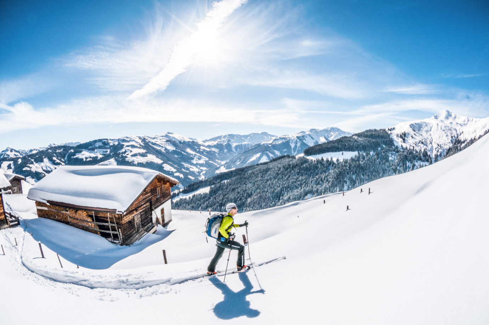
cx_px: 244
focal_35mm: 16
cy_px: 162
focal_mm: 10.5
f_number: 14
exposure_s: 1/640
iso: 200
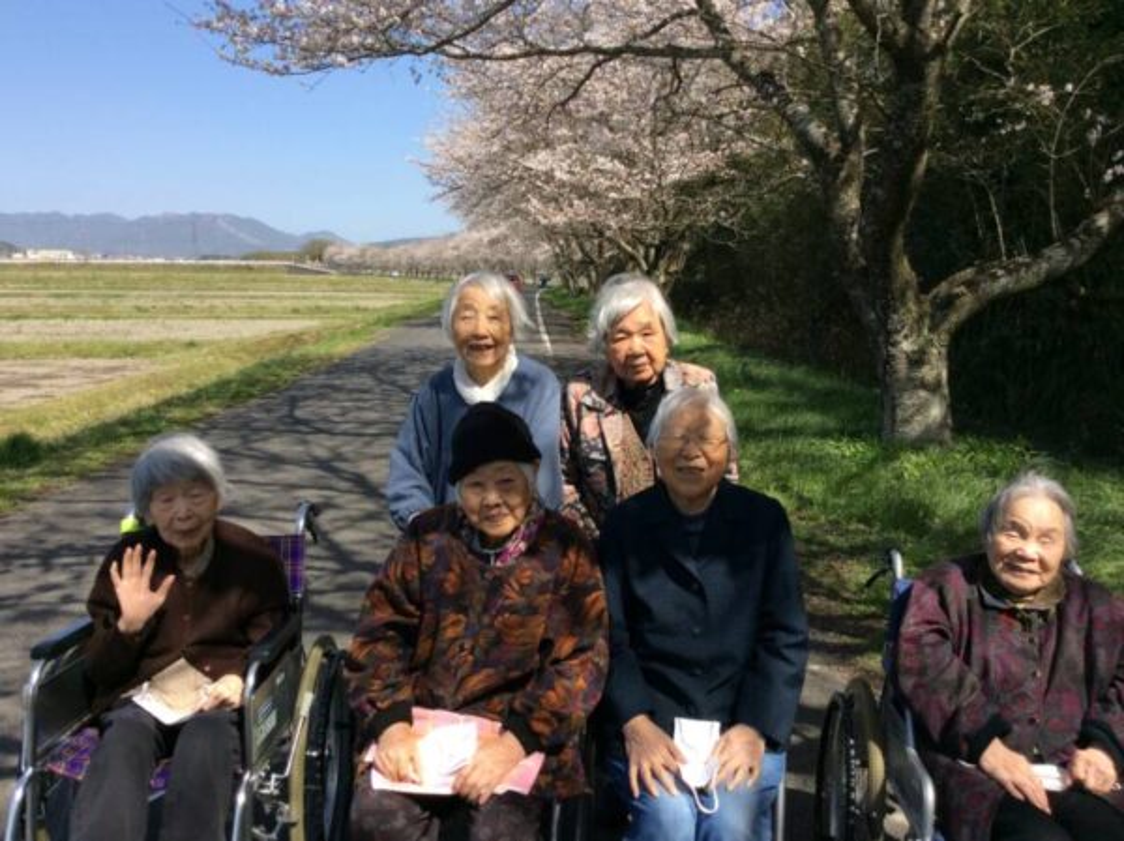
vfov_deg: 44.1
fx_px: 1038
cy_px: 420
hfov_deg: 56.9
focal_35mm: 32
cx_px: 562
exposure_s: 1/953
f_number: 2.4
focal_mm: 3.3
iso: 32
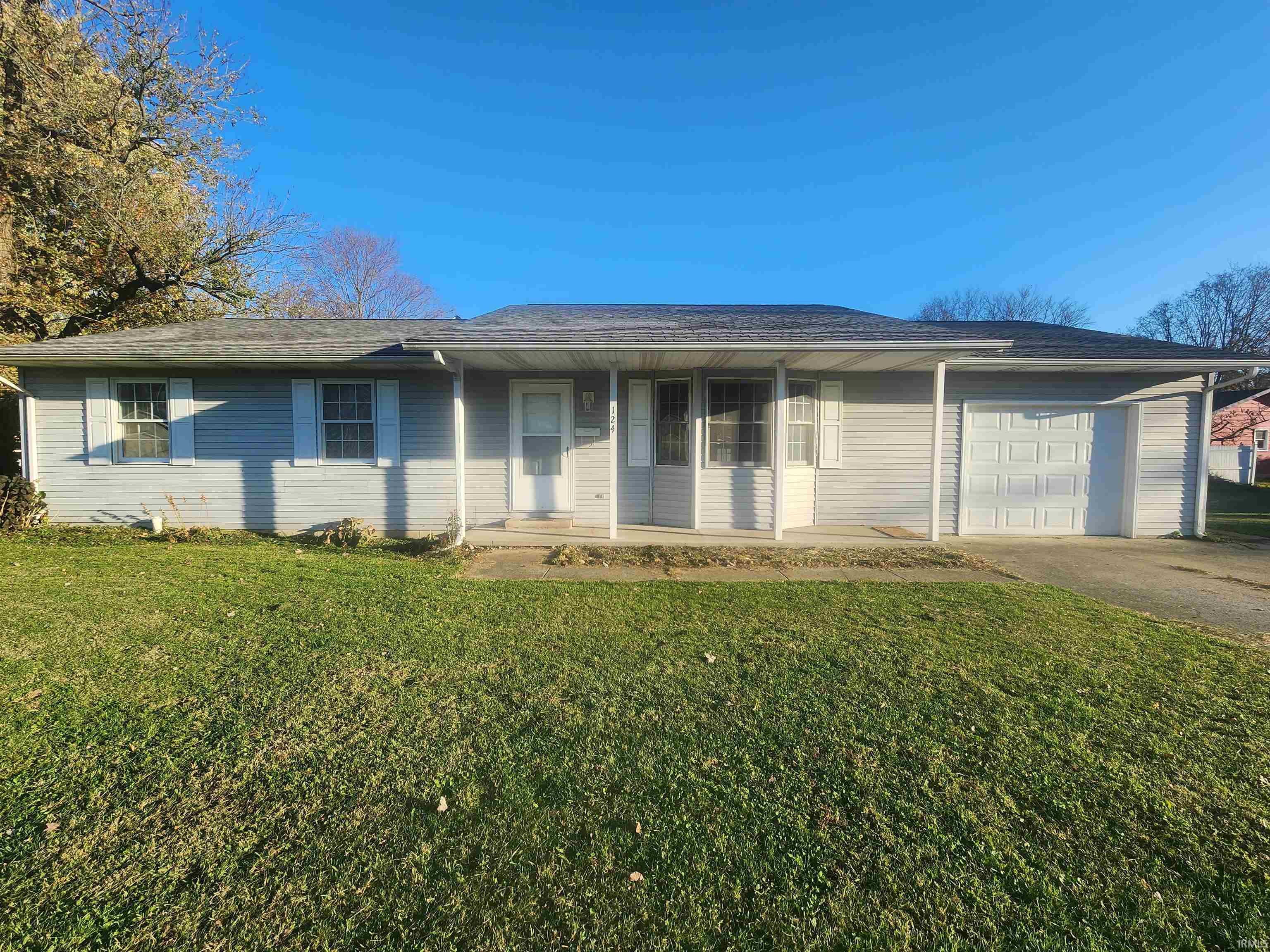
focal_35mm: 13
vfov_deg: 89.9
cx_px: 635
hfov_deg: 106.2
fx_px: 477
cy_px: 476
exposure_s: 1/992
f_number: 2.2
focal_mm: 2.2
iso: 50
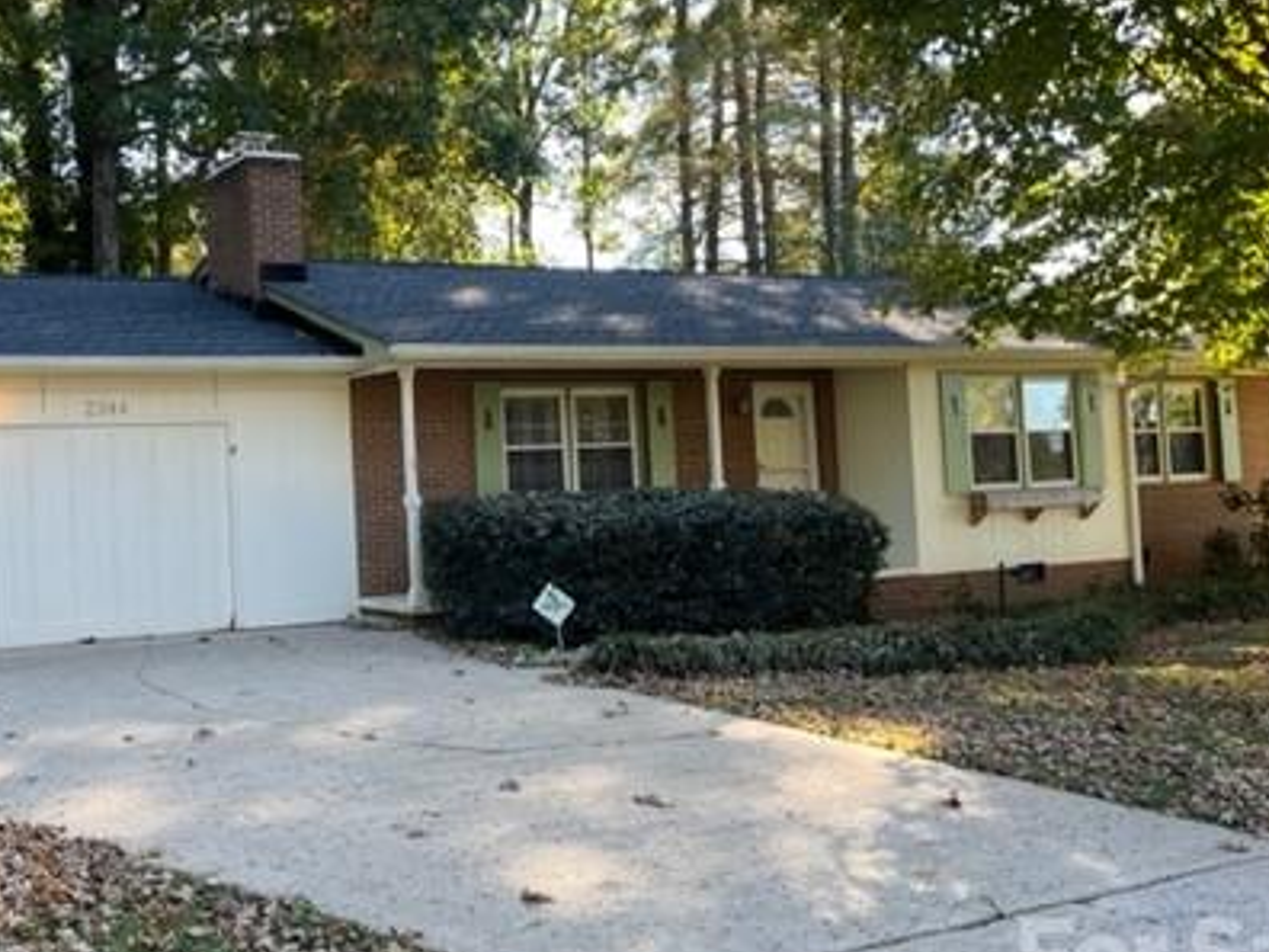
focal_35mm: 42
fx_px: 1540
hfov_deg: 44.0
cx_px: 397
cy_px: 439
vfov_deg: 34.3
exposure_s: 1/202
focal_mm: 5.1
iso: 40
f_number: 1.6
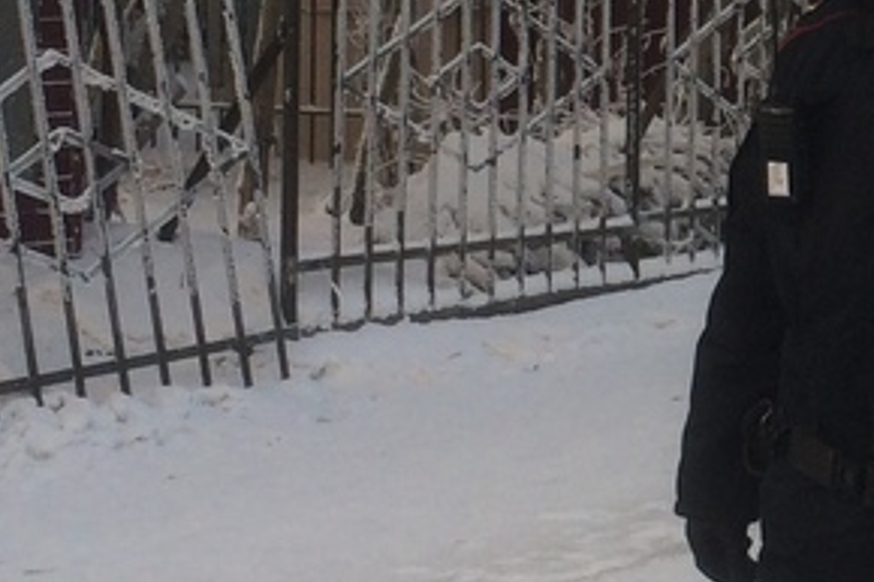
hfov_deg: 15.8
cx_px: 1040
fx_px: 3033
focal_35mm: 125
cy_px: 63
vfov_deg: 10.9
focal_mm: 4.15
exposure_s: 1/477
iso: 32
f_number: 2.2
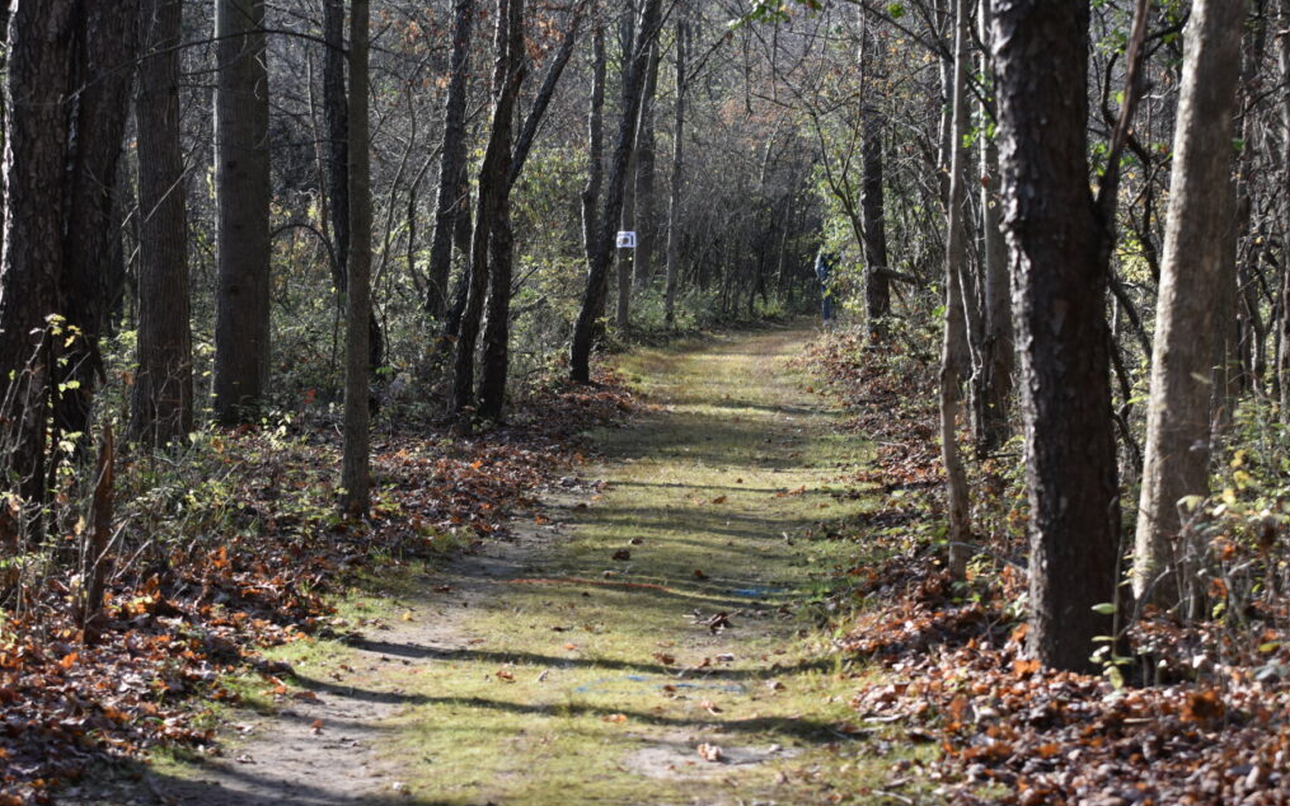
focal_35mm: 108
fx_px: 3796
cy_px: 381
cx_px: 649
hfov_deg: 19.3
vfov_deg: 12.1
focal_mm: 70
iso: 560
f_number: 4
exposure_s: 1/1000
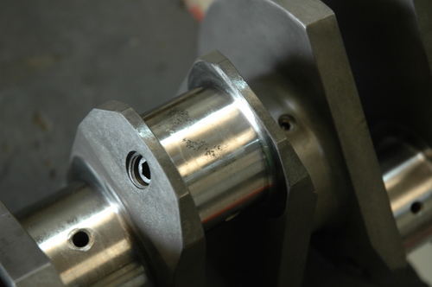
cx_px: 216
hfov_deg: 26.0
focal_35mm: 78
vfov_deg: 17.4
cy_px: 144
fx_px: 935
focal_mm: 52
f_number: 4.5
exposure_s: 1/25
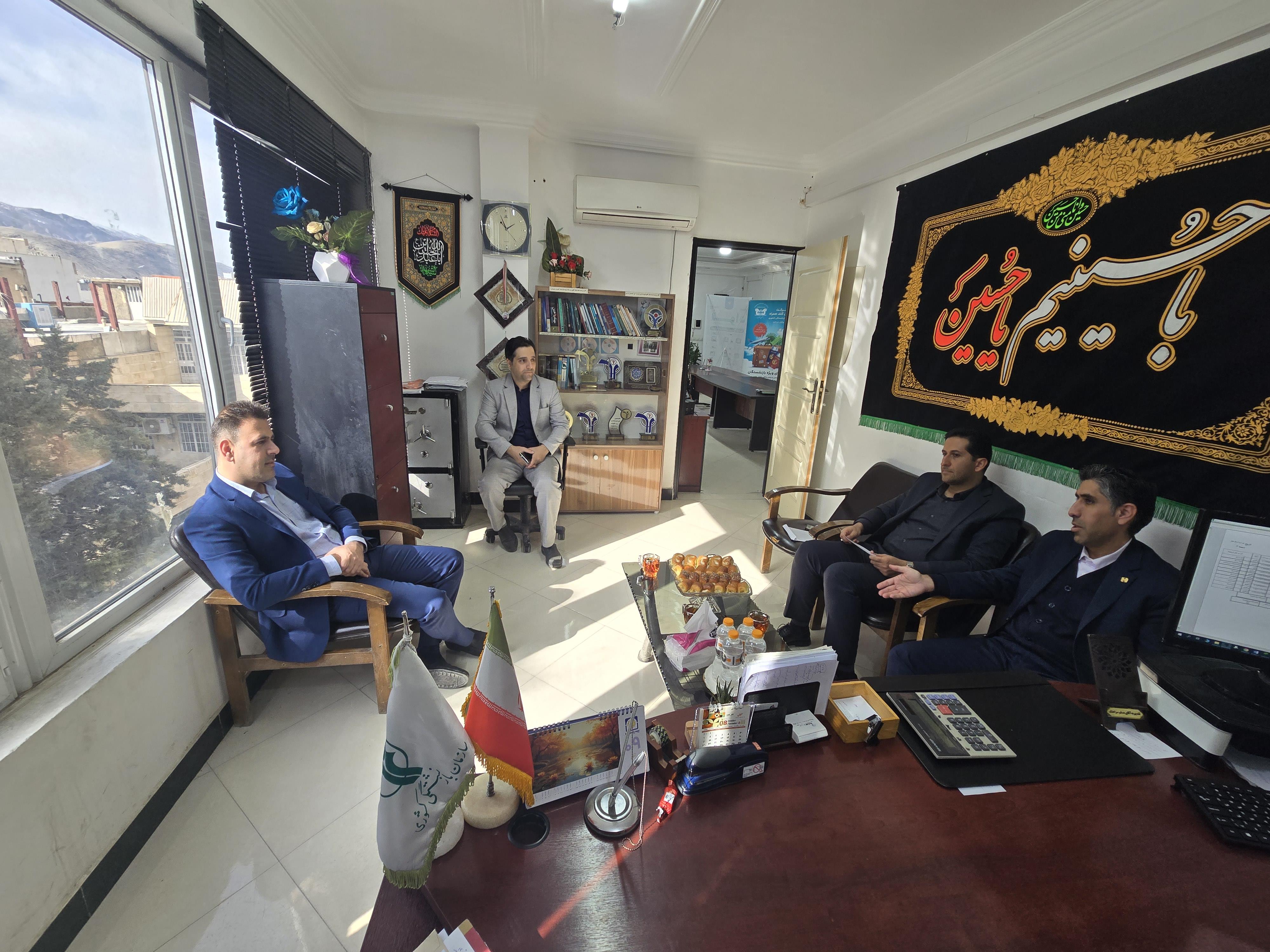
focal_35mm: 13
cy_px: 476
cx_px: 635
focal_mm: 2.2
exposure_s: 1/118
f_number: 2.2
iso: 50
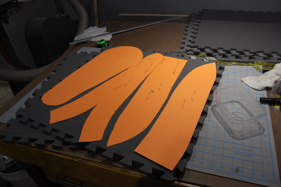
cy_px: 94
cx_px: 140
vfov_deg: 47.8
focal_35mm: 27
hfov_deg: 67.4
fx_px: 211
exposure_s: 1/100
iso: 400
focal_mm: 18
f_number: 5
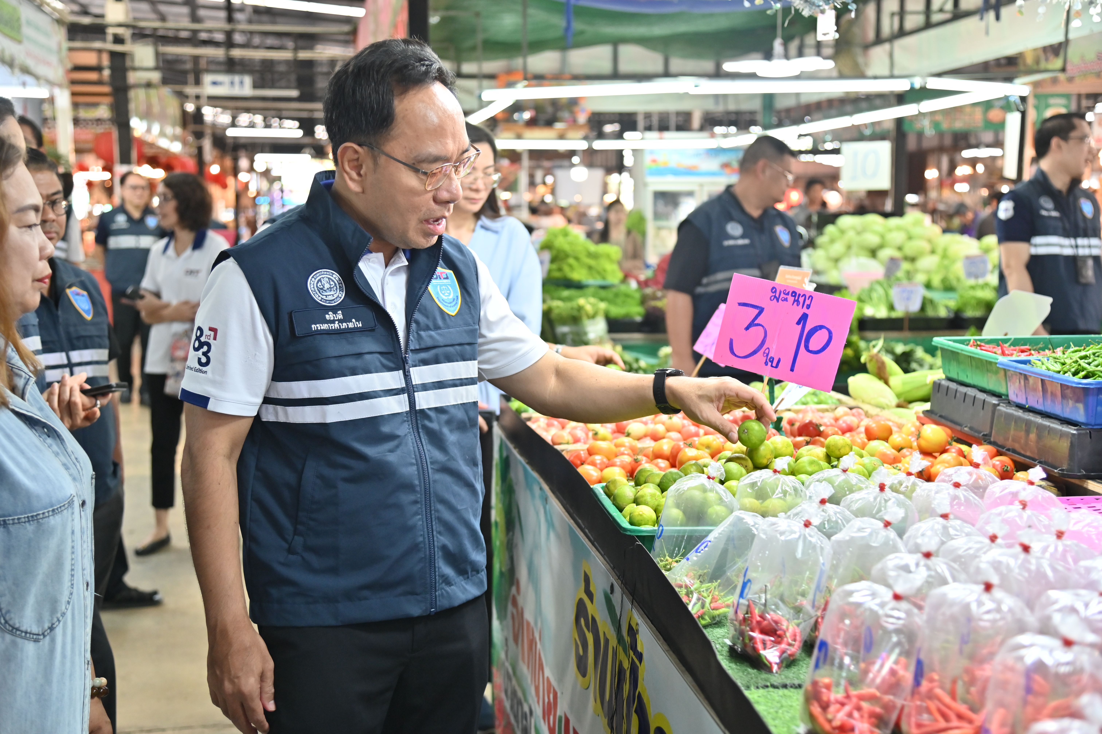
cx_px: 551
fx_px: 1530
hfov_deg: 39.6
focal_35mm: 50
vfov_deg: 27.0
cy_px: 367
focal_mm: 50
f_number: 4
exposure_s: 1/200
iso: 1250
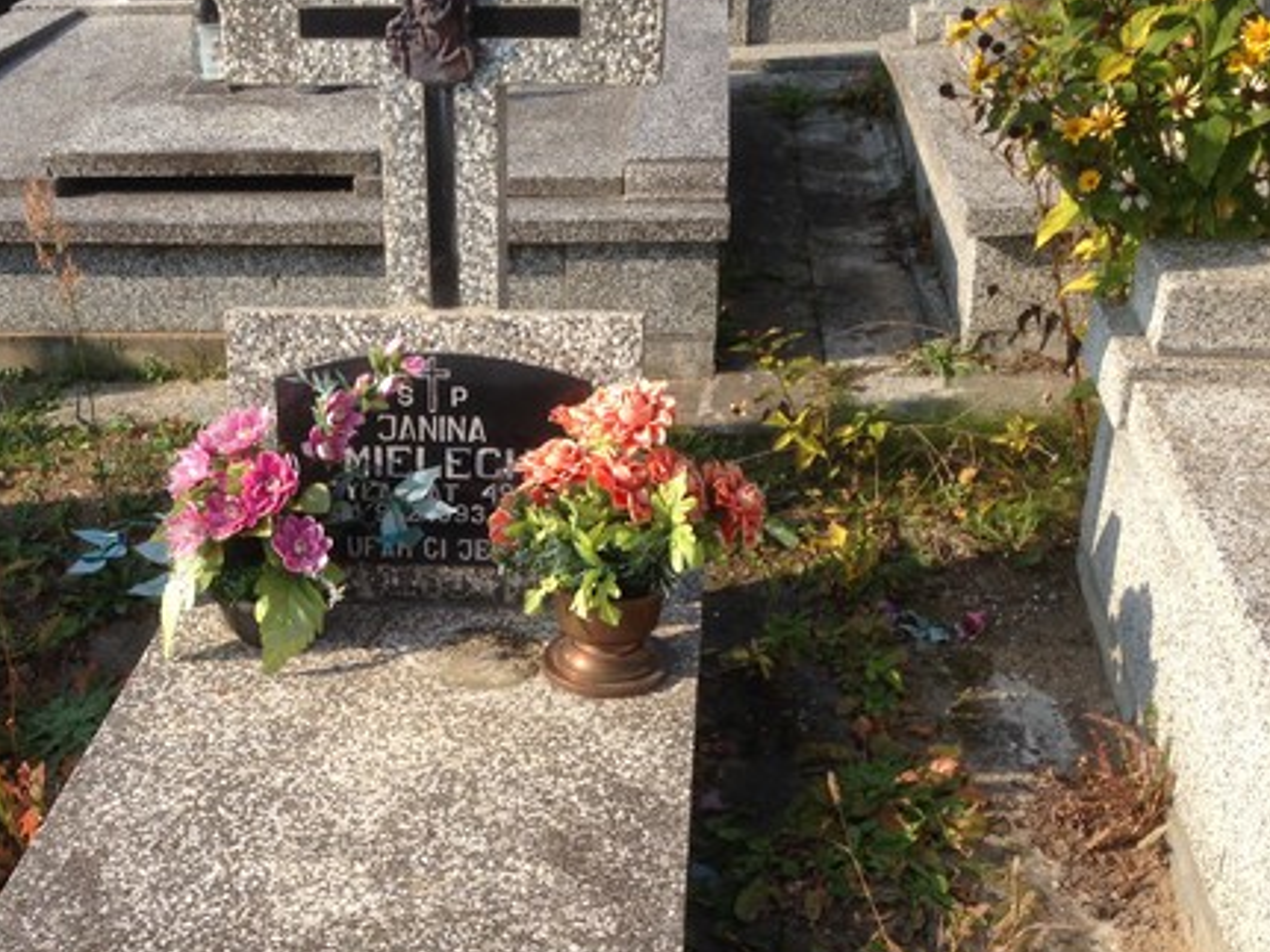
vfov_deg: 29.5
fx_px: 1797
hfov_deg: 38.5
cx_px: 439
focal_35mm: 49
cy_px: 613
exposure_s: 1/1022
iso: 50
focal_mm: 4.12
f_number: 2.4
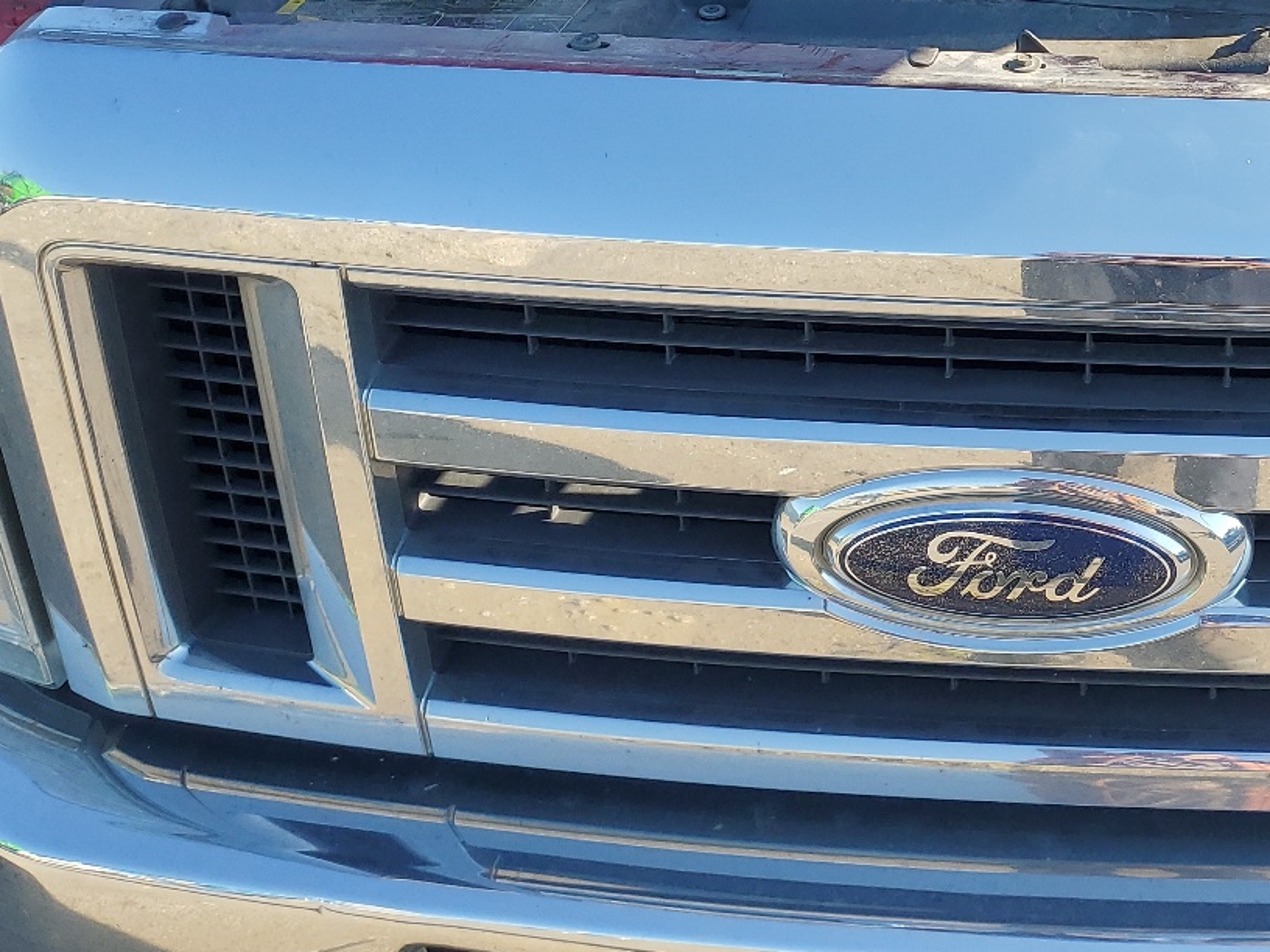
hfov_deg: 35.6
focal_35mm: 51
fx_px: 1871
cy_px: 121
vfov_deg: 27.7
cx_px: 1105
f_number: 1.5
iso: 50
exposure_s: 1/909
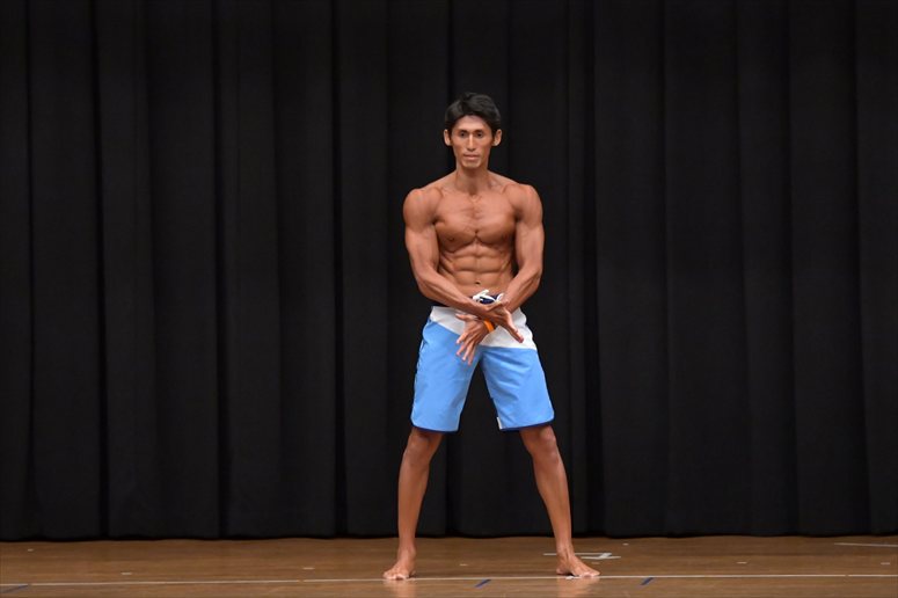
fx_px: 5410
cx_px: 449
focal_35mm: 217
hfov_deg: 9.5
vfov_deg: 6.3
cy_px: 299
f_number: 5.6
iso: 6400
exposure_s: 1/400
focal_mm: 145
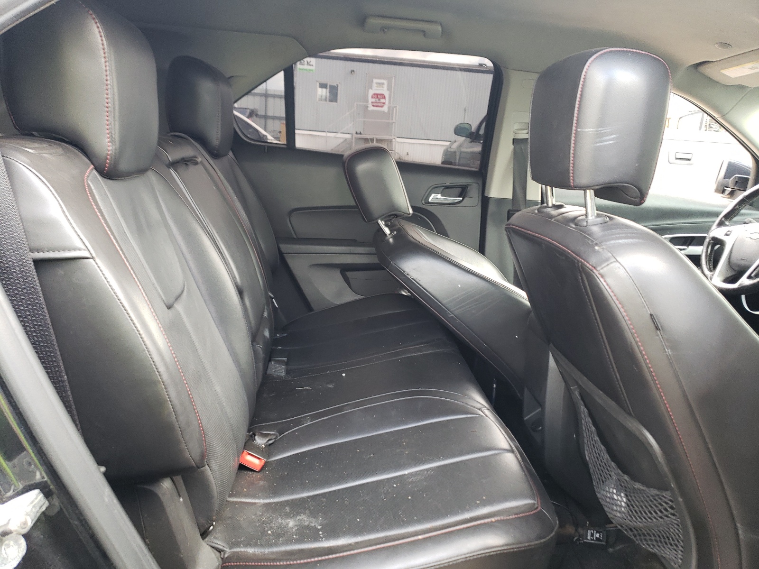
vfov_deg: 53.1
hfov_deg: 67.3
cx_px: 380
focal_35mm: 26
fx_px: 570
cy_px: 284
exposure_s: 1/60.2
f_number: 1.5
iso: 105
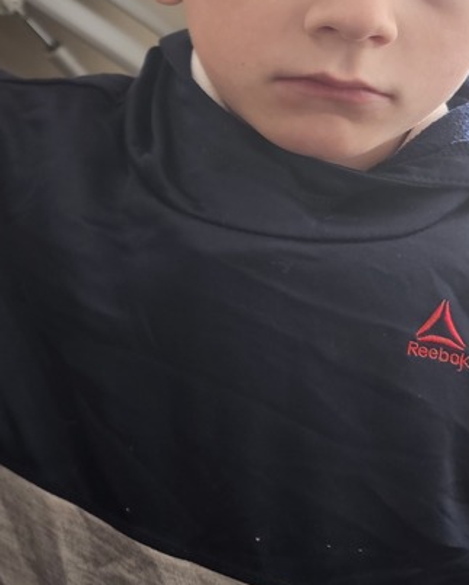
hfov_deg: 22.3
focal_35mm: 57
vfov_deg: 32.5
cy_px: 155
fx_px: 988
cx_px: -221
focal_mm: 6.3
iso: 125
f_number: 1.7
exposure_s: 1/120
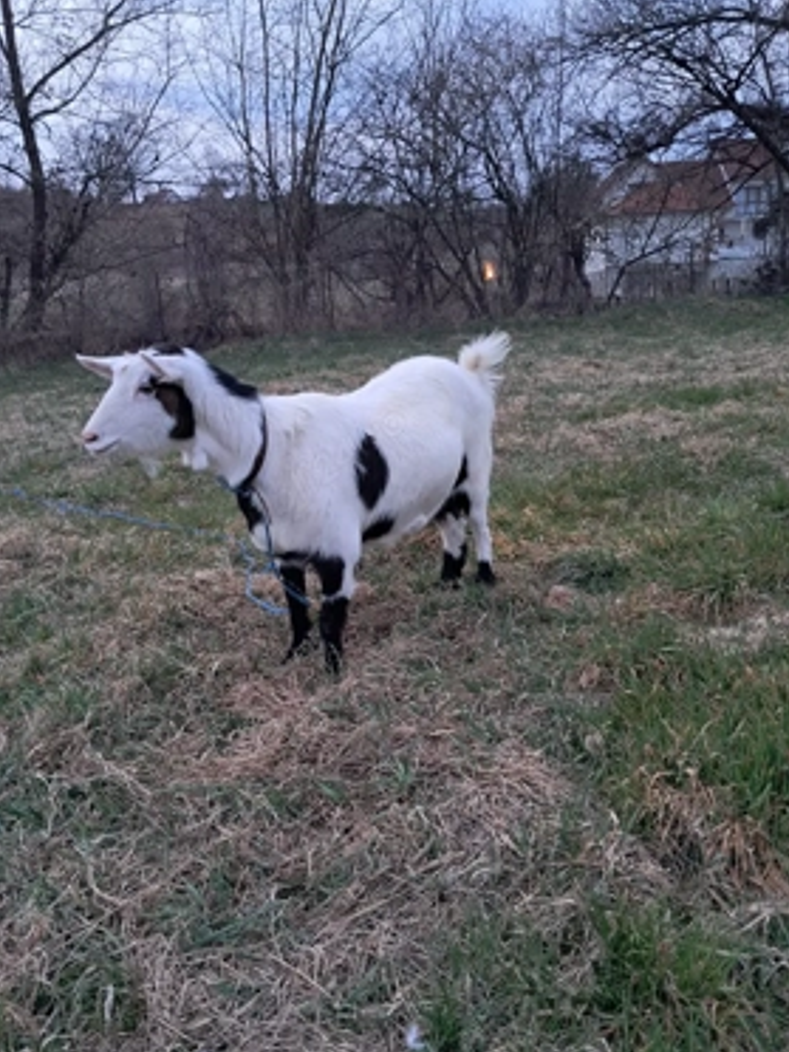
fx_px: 881
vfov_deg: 61.7
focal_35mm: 29
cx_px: 370
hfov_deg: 48.2
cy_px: 512
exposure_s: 1/60.2
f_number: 1.8
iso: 200
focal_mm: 4
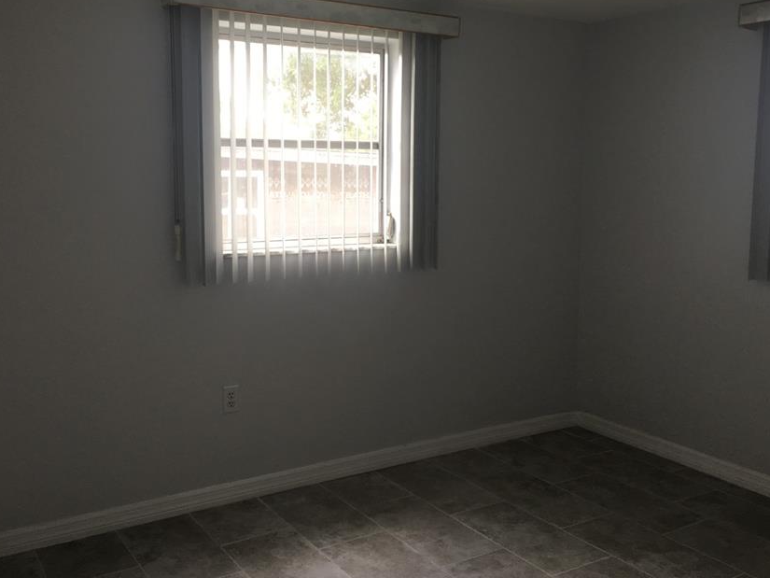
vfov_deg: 39.6
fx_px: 801
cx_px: 376
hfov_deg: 51.3
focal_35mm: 36
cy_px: 257
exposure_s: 1/60
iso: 32
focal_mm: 4.15
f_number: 2.2
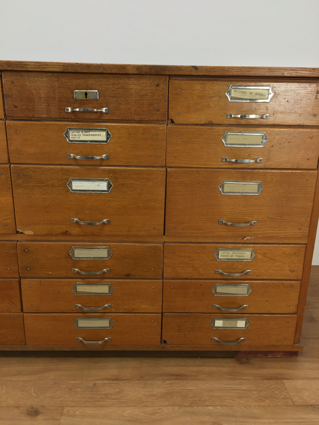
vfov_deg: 61.7
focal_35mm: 29
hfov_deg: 48.2
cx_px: 160
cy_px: 212
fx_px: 356
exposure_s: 1/33
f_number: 2.2
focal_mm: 4.15
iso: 50
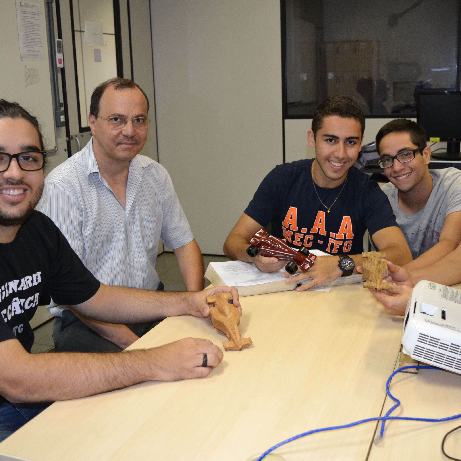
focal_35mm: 43
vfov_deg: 39.2
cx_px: 238
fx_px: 648
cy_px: 229
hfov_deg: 39.2
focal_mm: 22
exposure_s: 1/60
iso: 1100
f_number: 3.8
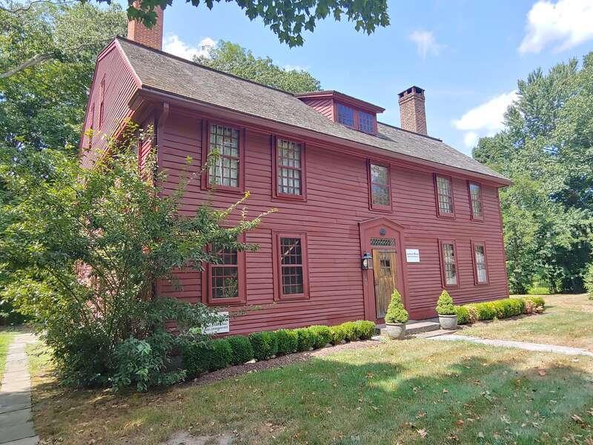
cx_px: 296
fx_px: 343
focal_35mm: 20
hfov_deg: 81.7
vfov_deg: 66.0
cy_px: 222
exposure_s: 1/313
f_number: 1.9
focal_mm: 2.18
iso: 50
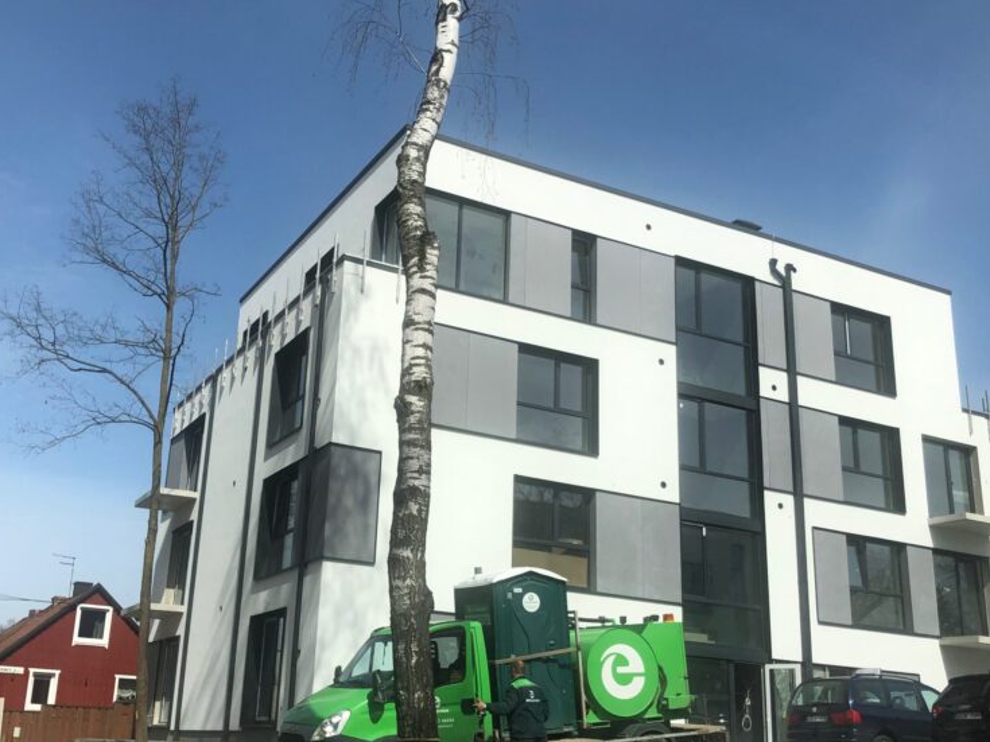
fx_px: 1115
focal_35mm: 39
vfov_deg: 36.8
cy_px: 411
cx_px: 416
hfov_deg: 47.7
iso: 20
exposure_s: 1/2525
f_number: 1.8
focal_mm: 4
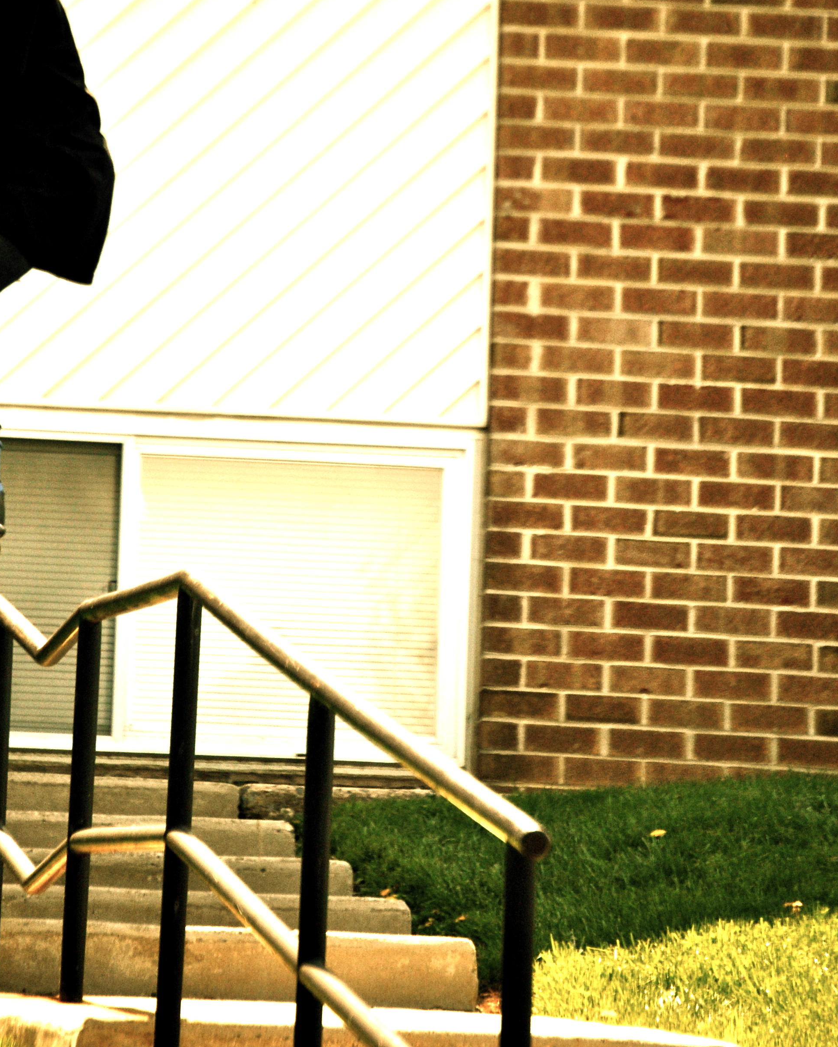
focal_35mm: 349
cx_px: 288
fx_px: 10811
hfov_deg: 4.4
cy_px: 281
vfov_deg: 5.5
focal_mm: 155
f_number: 5.3
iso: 400
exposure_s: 1/500
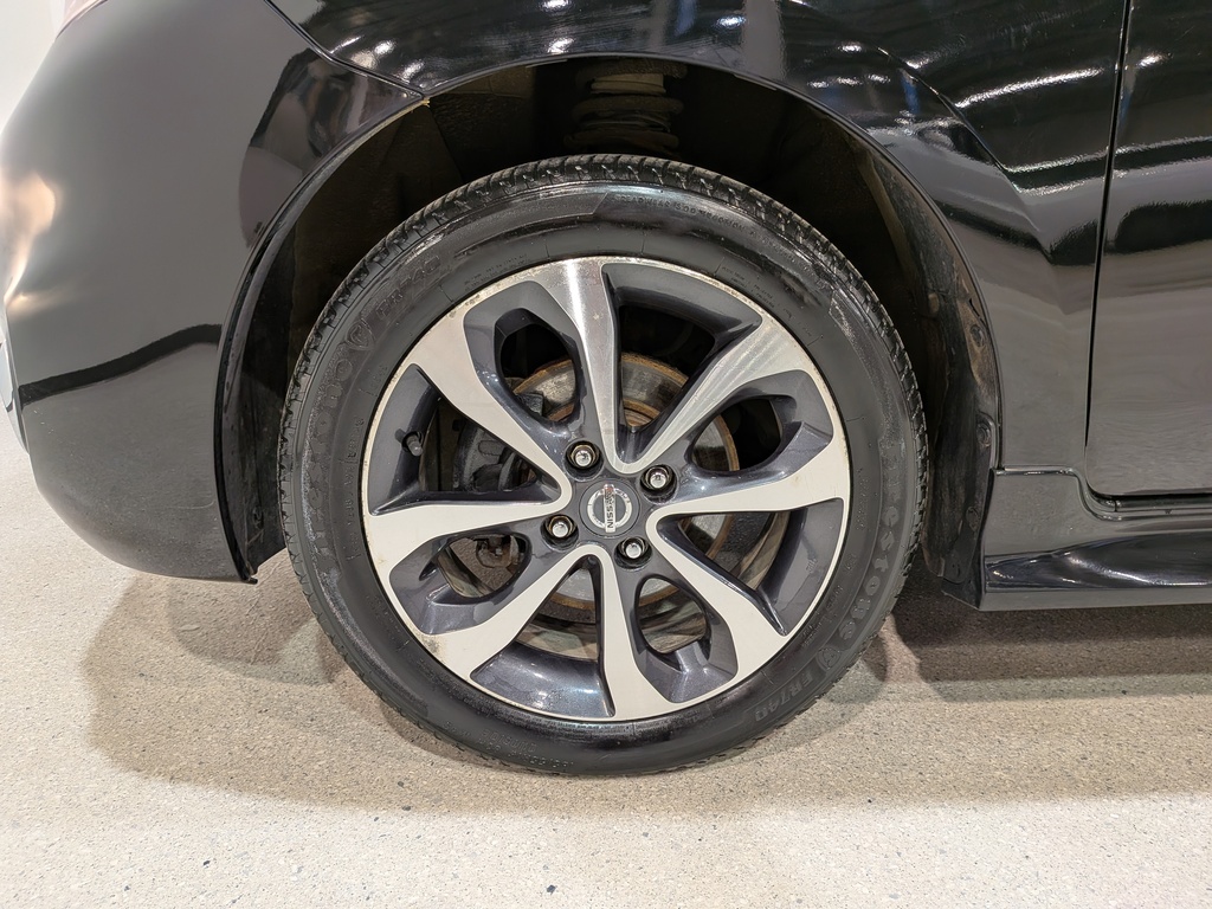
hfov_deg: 71.6
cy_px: 454
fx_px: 840
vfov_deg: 56.8
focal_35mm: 24
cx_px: 606
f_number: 1.7
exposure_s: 1/50
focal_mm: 4.53
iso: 67
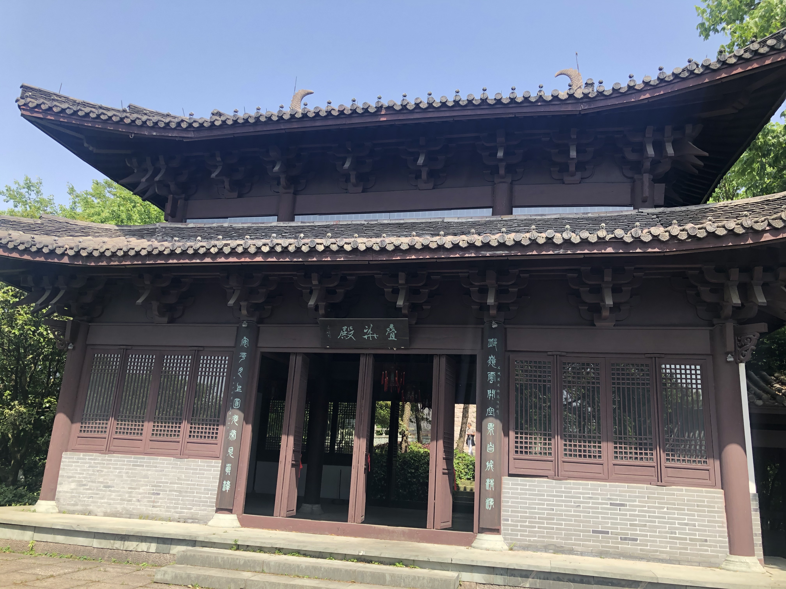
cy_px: 294
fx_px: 636
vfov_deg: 49.7
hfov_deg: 63.4
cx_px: 393
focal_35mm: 28
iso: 20
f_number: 1.8
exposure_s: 1/432
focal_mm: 3.99
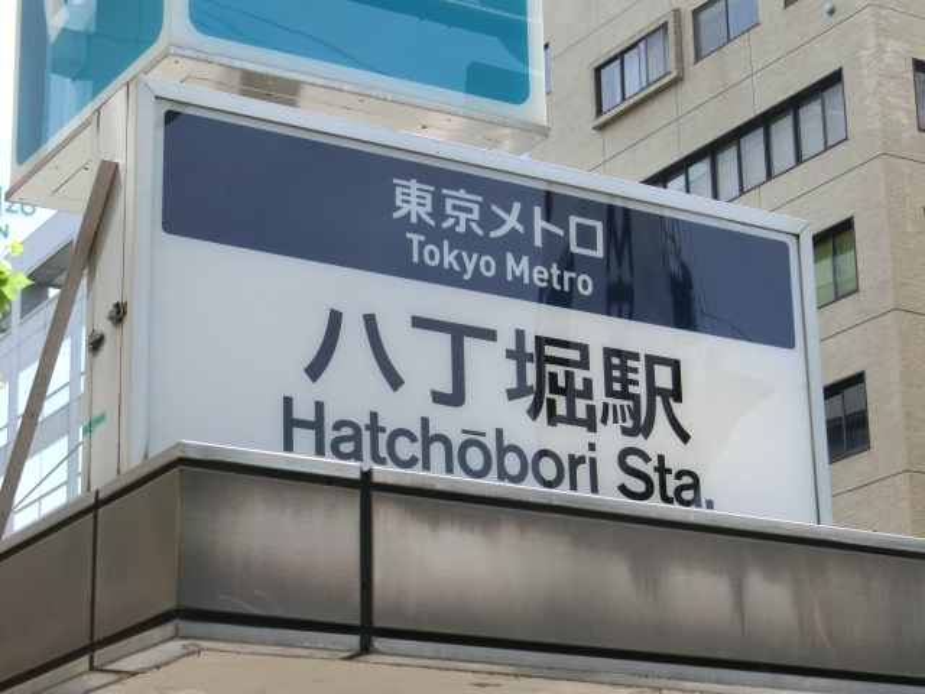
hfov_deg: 21.1
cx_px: 462
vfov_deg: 15.9
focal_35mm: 93
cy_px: 347
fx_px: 2485
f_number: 5.6
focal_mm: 16.5
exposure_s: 1/160
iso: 80
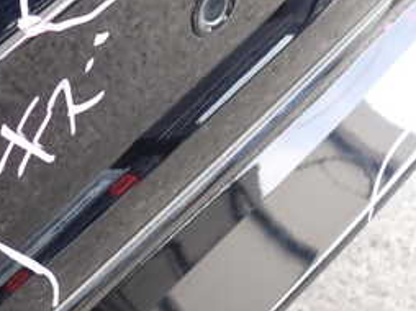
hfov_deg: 26.3
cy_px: 105
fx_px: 852
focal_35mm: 71
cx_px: 21
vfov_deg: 20.6
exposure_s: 1/50
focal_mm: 5.4
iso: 200
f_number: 2.3
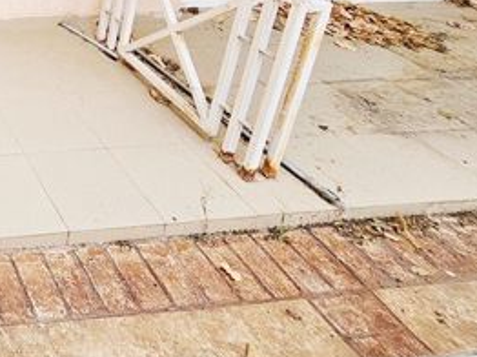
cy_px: -80
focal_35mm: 35
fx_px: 482
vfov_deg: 32.8
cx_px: -150
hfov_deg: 35.2
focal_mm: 1.7
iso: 32
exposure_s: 1/106
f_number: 2.2
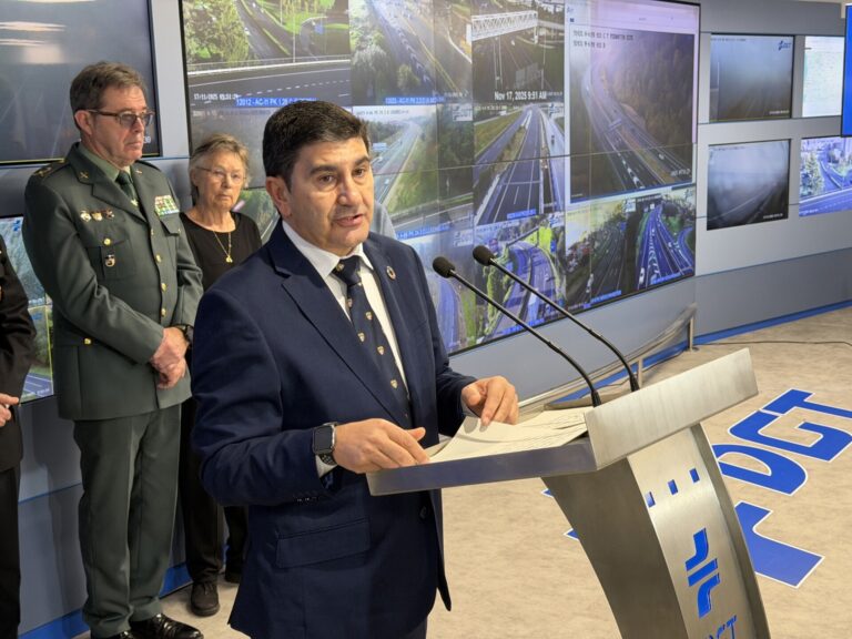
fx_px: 1181
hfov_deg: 39.7
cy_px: 320
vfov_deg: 30.3
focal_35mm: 48
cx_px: 426
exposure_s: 1/60
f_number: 1.78
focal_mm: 6.76
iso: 200
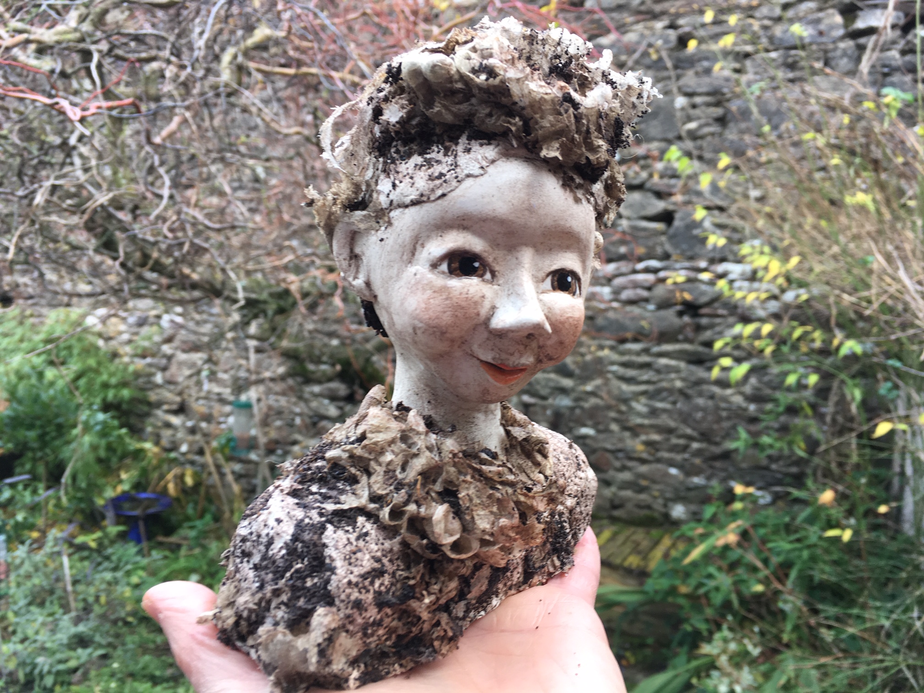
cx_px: 462
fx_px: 774
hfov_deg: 61.7
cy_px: 346
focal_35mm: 29
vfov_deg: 48.2
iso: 25
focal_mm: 4.15
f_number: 2.2
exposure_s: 1/50
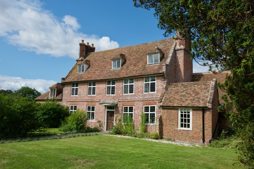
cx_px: 127
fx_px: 205
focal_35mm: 29
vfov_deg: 45.0
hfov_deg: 63.7
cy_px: 84
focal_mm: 29
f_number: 9
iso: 200
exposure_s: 1/400
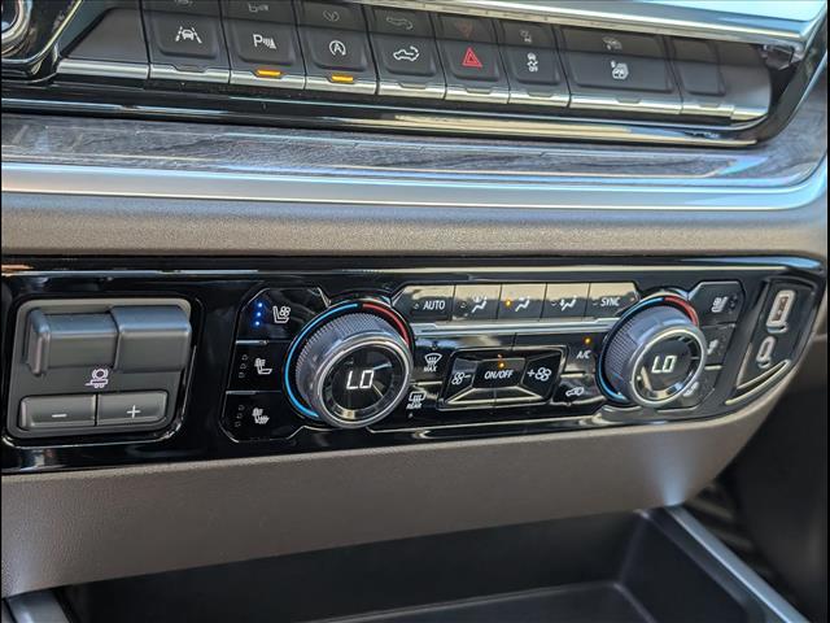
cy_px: 312
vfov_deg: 29.7
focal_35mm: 49
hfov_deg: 38.9
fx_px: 1175
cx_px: 415
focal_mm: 6.9
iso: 168
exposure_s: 1/125
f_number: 1.68
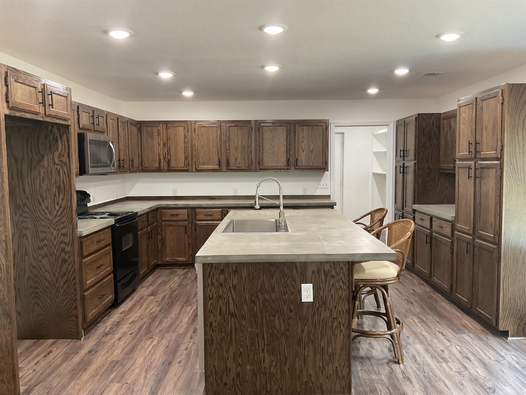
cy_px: 198
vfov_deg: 48.2
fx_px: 441
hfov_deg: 61.7
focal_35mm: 29
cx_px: 263
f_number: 1.8
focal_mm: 3
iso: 100
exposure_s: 1/60
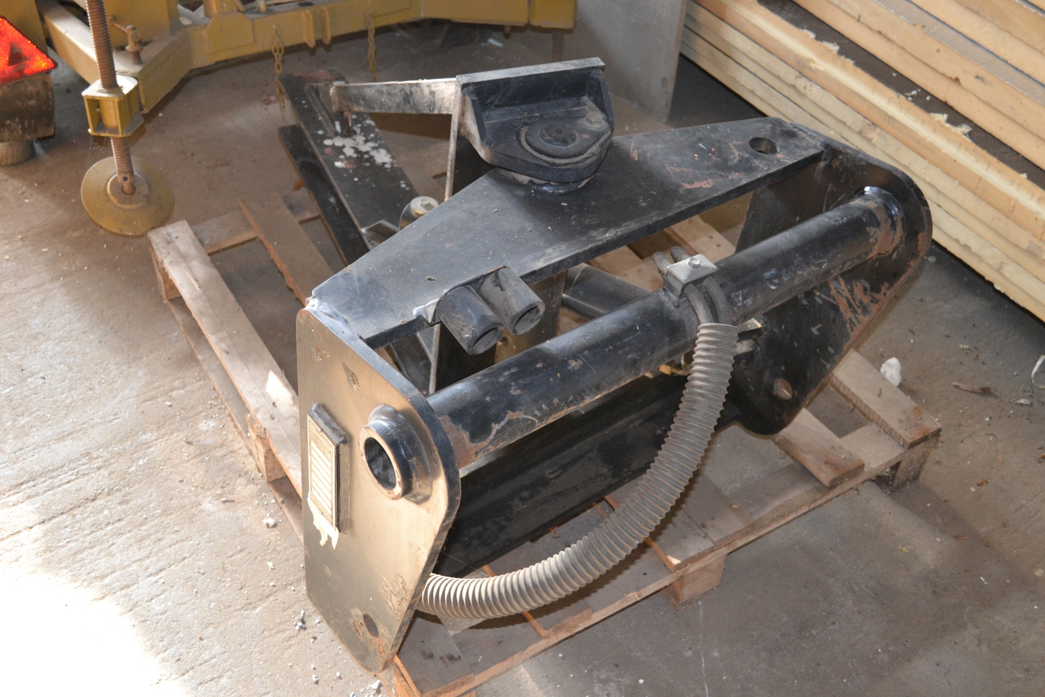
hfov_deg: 53.1
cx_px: 522
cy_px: 348
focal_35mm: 36
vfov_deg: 36.9
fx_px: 1045
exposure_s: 1/60
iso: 1100
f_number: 4
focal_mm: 24
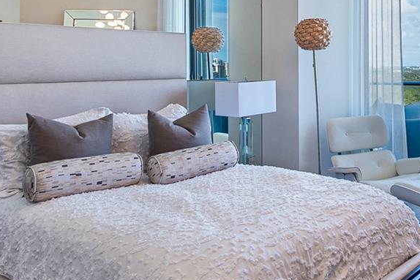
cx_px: 301
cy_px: 58
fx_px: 455
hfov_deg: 48.1
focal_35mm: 39
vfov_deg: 33.3
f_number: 4
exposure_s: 1/30
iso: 100
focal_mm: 7
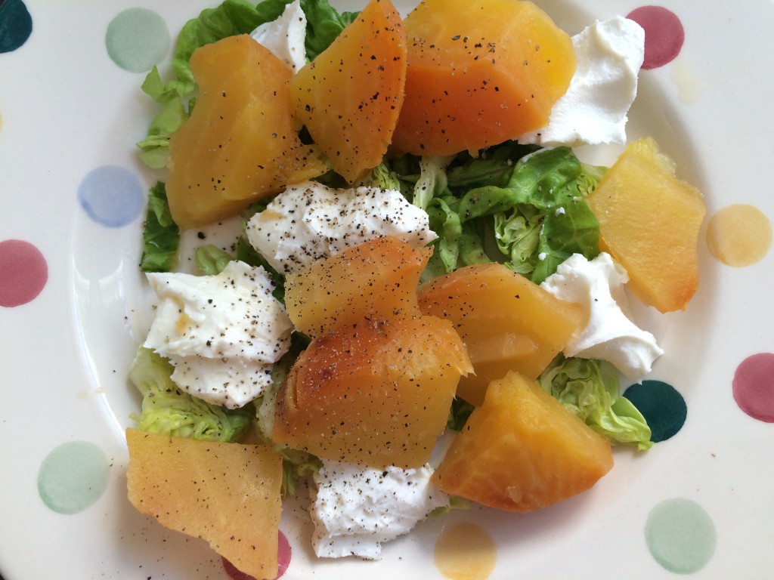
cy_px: 290
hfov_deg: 61.7
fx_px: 648
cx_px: 387
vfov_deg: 48.2
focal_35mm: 29
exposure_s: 1/60
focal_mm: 4.15
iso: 50
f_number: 2.2
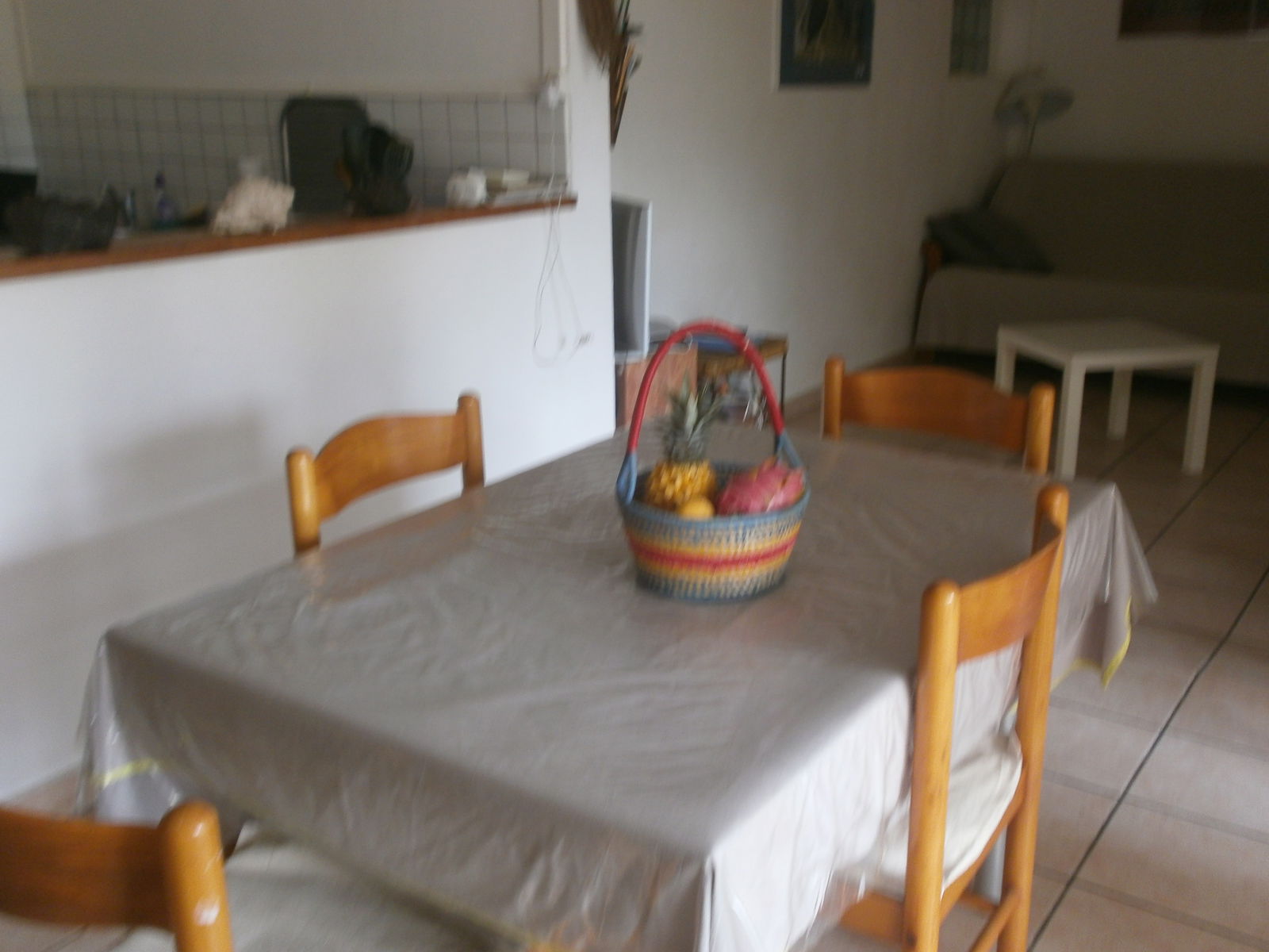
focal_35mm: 32
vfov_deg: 44.2
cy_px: 476
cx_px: 634
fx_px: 1173
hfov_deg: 56.8
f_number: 3.1
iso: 125
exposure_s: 1/30
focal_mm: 5.8
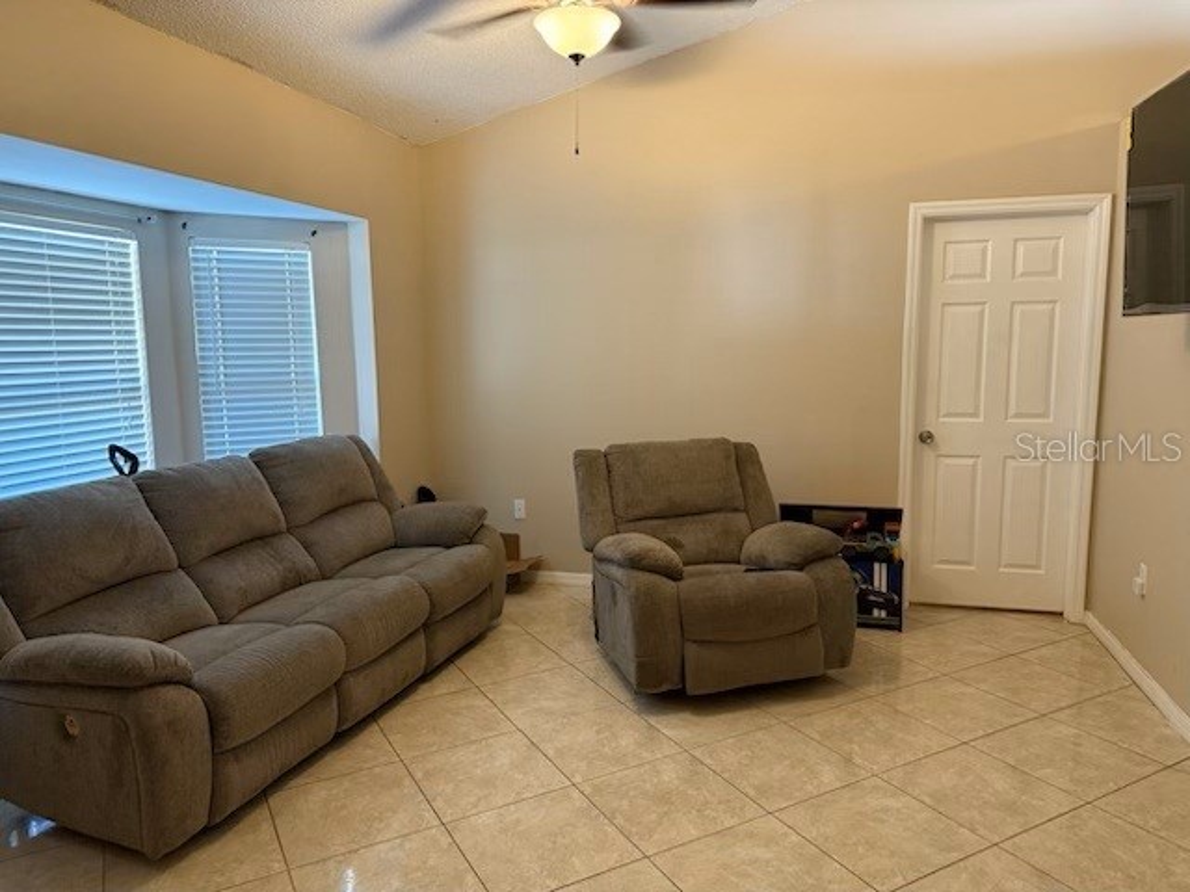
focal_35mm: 24
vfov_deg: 56.8
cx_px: 595
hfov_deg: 71.6
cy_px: 446
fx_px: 825
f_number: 1.78
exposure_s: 1/60
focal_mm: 6.76
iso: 400
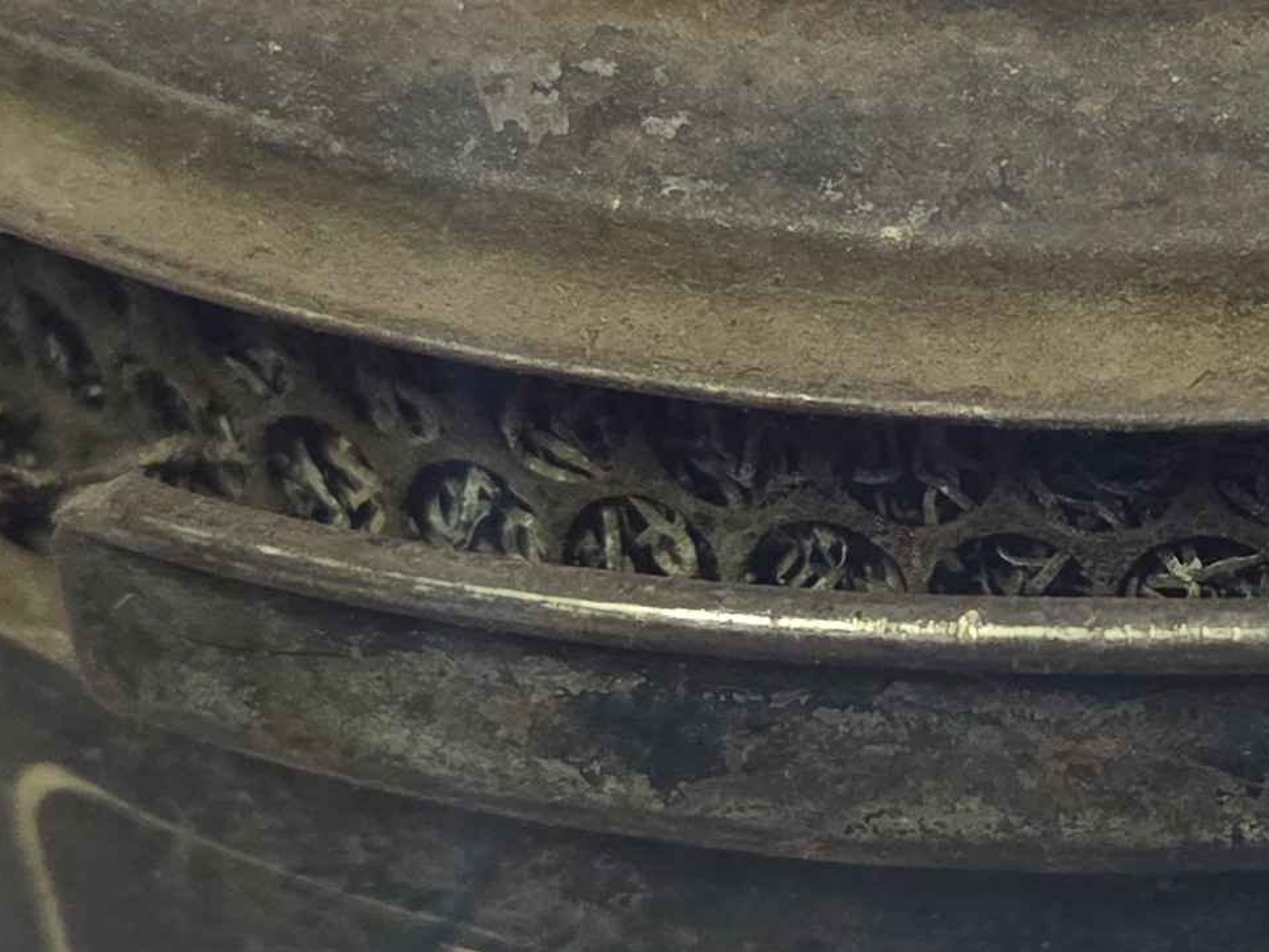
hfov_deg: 20.3
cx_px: 1104
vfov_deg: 15.6
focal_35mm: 95
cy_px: 561
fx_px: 3483
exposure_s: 1/61
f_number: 1.8
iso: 640
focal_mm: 5.4
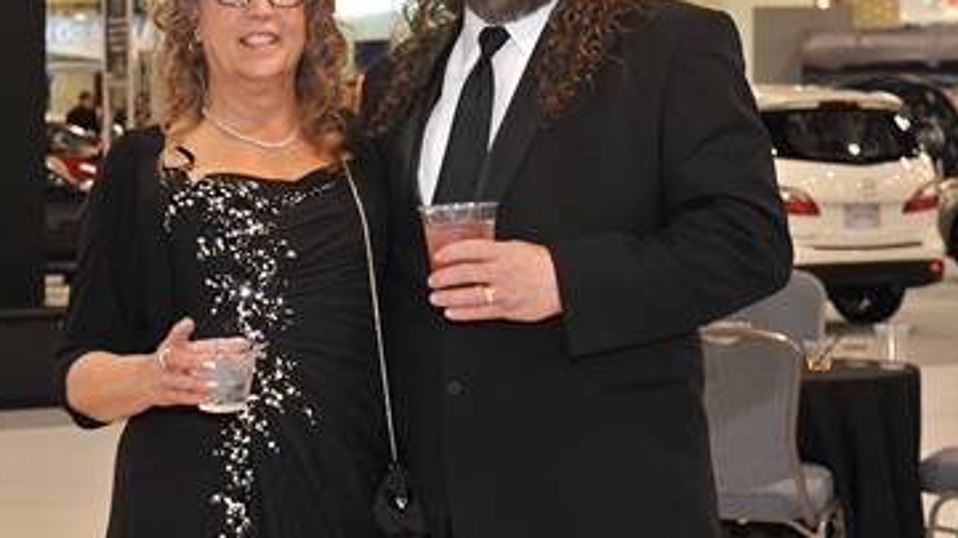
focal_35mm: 112
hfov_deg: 19.1
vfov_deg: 10.8
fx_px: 2843
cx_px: 418
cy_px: 178
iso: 1250
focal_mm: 70
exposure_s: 1/80
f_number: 7.1
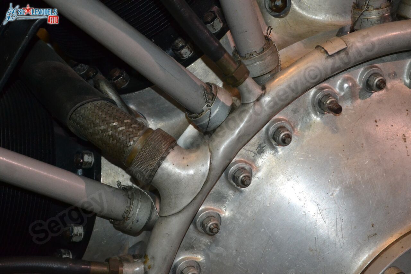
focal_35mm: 82
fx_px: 942
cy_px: 137
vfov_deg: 16.5
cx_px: 206
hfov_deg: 24.6
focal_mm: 55
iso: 2000
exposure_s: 1/60
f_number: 5.6
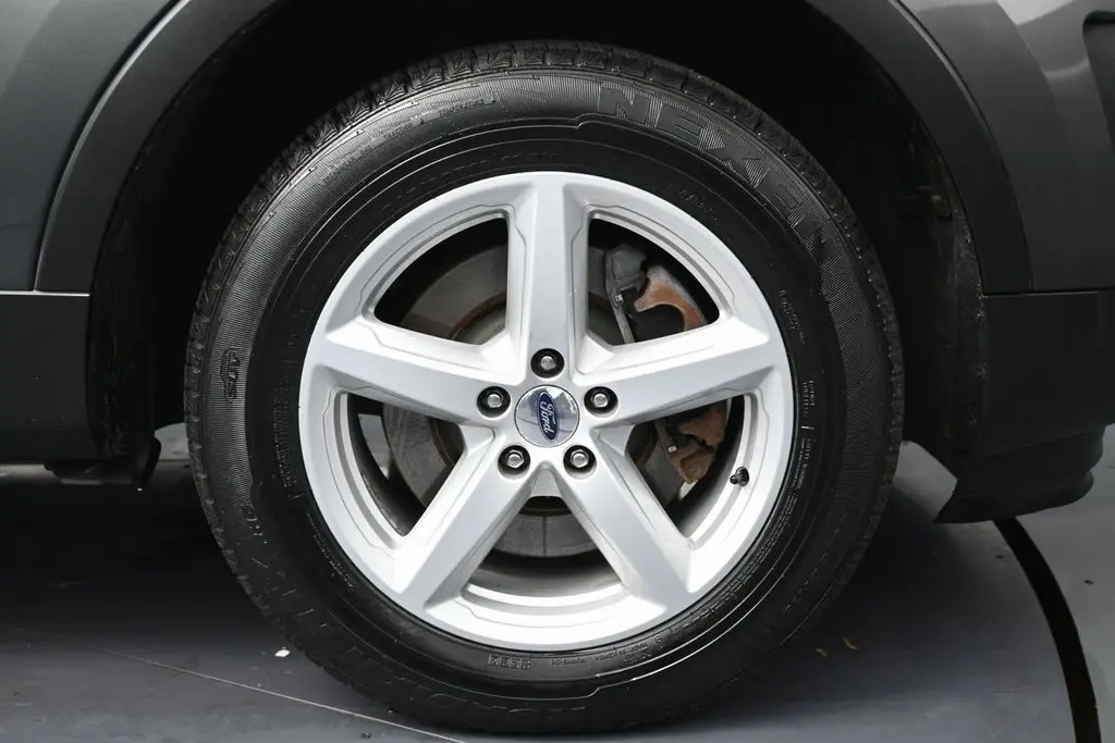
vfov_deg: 35.5
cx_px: 558
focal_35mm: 38
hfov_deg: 51.3
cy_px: 372
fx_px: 1162
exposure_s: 1/125
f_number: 4.2
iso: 1000
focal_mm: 25
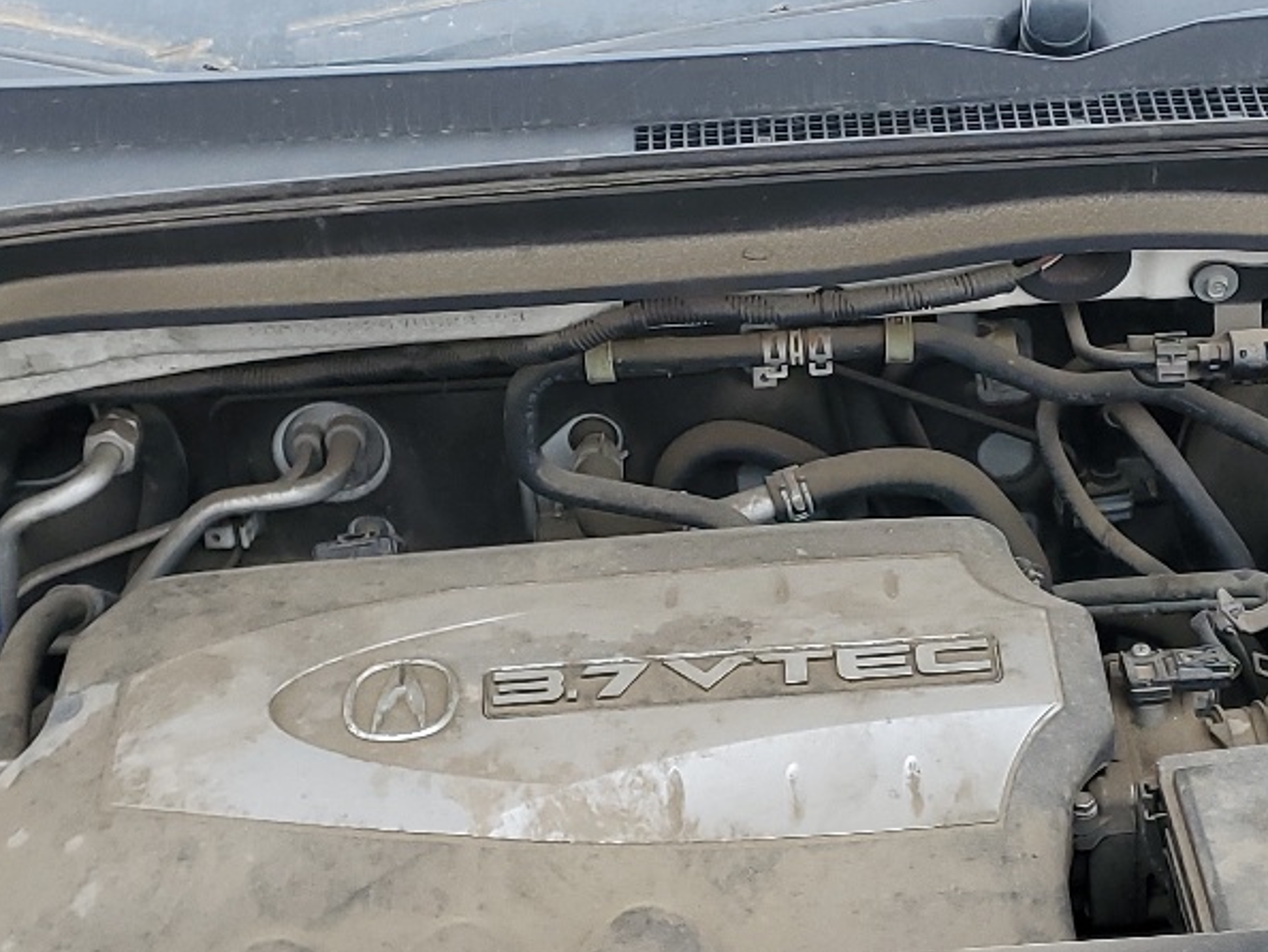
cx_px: 807
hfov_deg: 27.7
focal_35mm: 70
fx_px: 2565
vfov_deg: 21.0
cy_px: 438
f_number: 1.5
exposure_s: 1/120
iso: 63
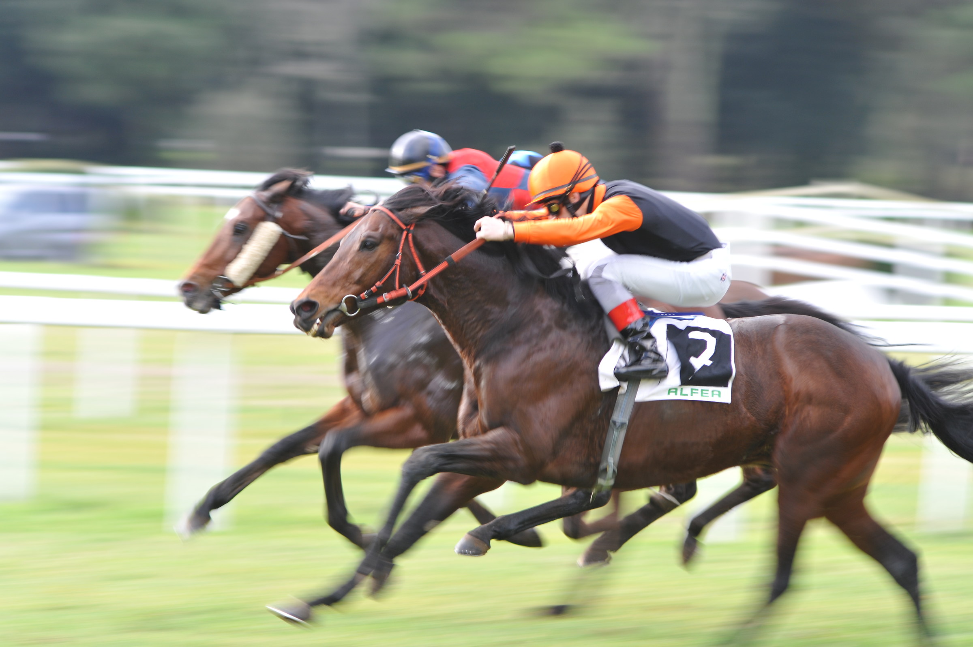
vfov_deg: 6.5
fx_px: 5671
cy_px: 324
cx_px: 486
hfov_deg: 9.8
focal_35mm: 210
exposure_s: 1/80
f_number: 6.3
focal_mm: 210
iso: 400
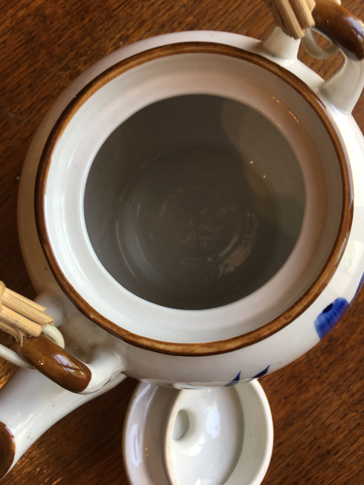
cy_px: 242
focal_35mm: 29
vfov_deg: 61.7
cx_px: 182
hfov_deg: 48.2
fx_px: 407
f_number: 2.2
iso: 32
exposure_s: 1/50
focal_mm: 4.15
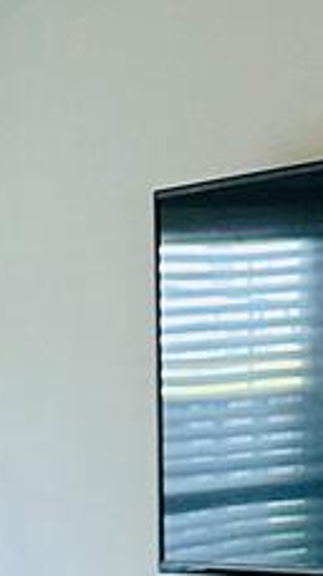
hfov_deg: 6.0
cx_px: -903
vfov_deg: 12.0
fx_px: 2684
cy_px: 705
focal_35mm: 176
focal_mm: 6.86
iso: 250
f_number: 1.78
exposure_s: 1/60
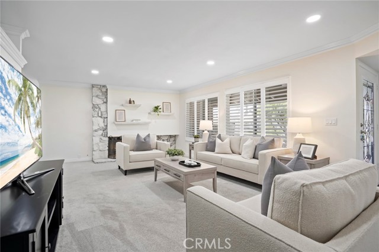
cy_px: 126
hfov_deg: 96.8
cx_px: 190
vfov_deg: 73.7
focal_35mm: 16
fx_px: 168
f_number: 8
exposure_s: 1/30
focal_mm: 16
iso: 4000
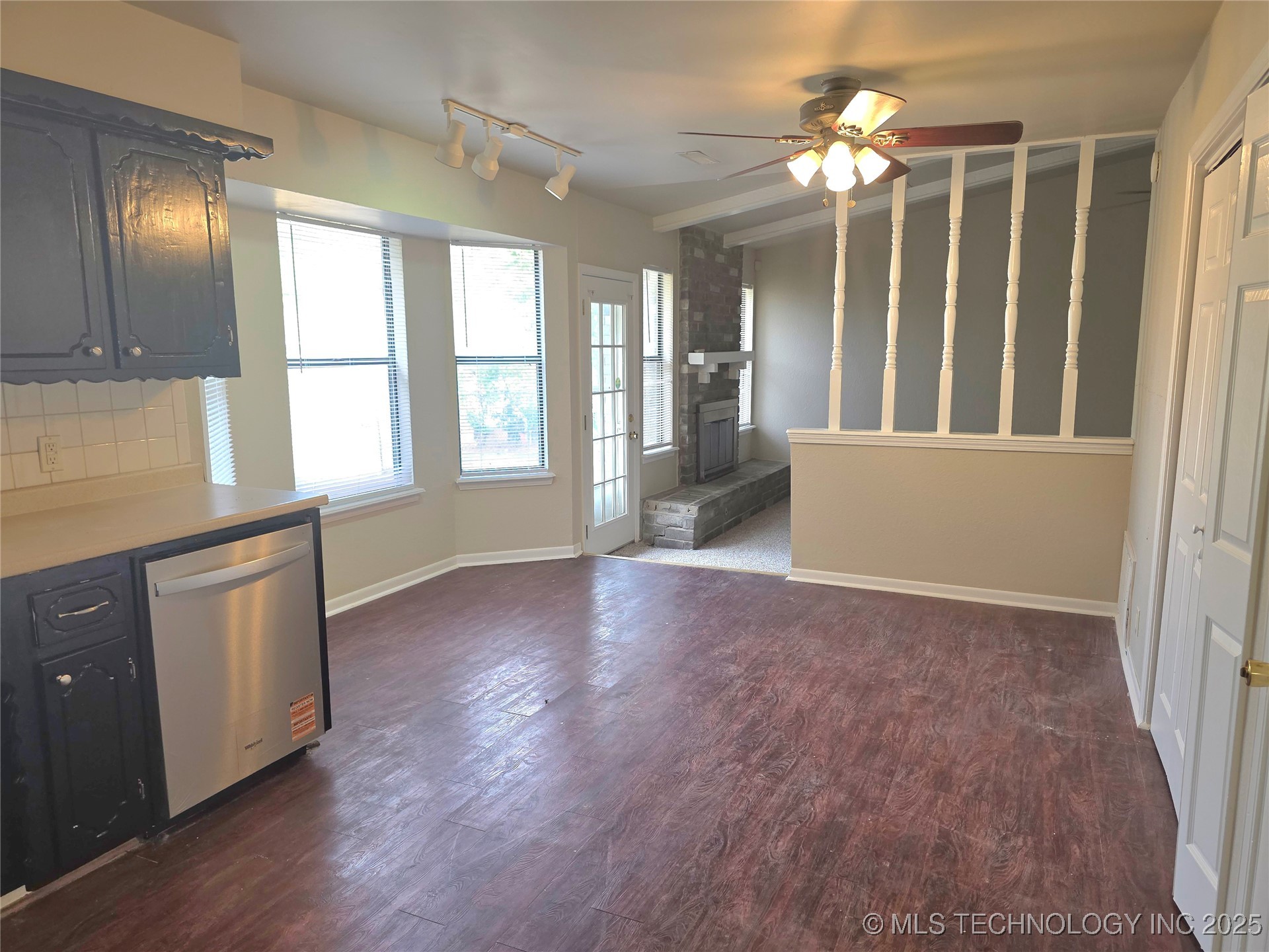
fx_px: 843
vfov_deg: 58.9
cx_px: 634
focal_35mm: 23
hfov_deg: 73.9
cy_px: 476
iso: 40
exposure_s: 1/60.2
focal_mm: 6.3
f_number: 1.7
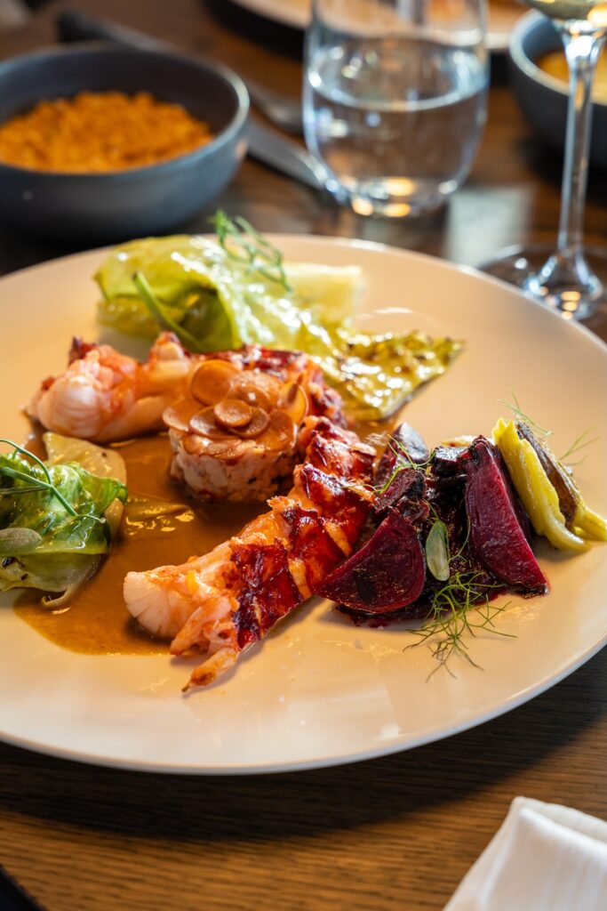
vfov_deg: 28.8
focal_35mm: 70
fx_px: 1770
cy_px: 456
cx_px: 304
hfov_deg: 19.5
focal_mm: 70
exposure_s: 1/50
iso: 800
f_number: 6.3
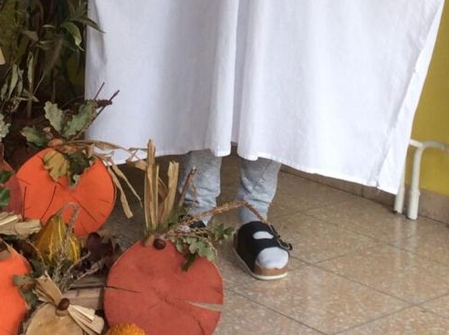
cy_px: -37
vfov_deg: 16.4
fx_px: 1126
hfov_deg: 22.2
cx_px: 80
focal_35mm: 87
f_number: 2.4
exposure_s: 1/25
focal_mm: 3.3
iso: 40
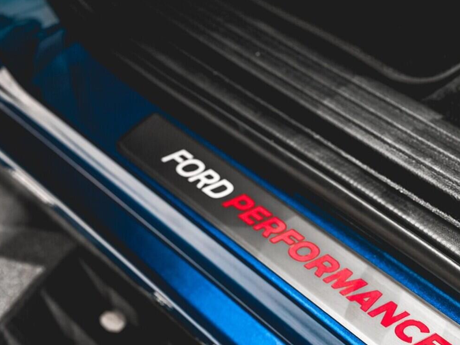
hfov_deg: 27.5
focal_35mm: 70
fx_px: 931
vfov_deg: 21.0
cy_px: 224
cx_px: 323
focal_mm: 6.86
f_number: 1.8
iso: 250
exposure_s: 1/60
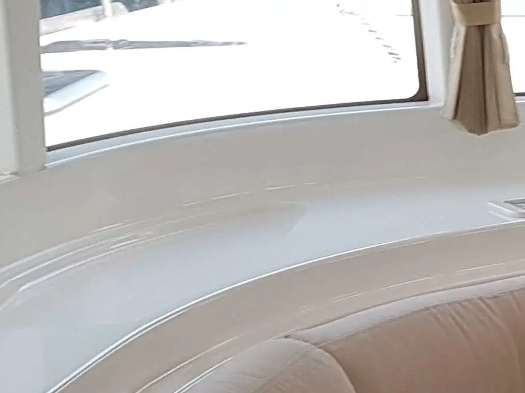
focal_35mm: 118
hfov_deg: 14.8
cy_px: 346
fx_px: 1790
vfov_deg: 12.5
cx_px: 921
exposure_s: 1/50
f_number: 1.7
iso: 80
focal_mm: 4.2
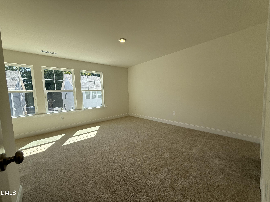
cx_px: 135
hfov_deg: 102.1
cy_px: 101
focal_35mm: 14
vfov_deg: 85.7
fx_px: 109
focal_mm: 2.22
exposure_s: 1/333
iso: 50
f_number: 2.2
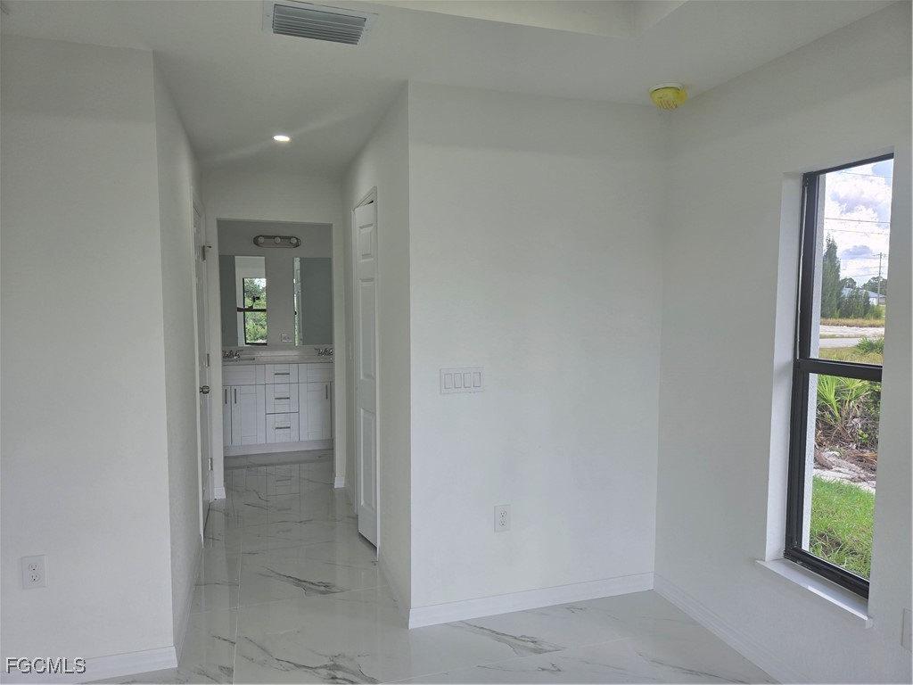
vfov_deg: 58.9
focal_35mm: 23
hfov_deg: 73.9
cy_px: 342
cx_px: 456
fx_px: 607
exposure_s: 1/120
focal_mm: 5.4
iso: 32
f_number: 1.8
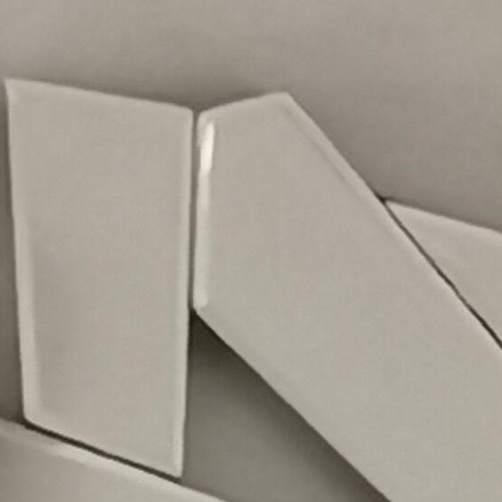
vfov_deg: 2.7
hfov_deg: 2.7
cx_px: -202
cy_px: 798
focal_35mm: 653
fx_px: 10714
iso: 320
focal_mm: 4.75
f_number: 1.8
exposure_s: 1/50
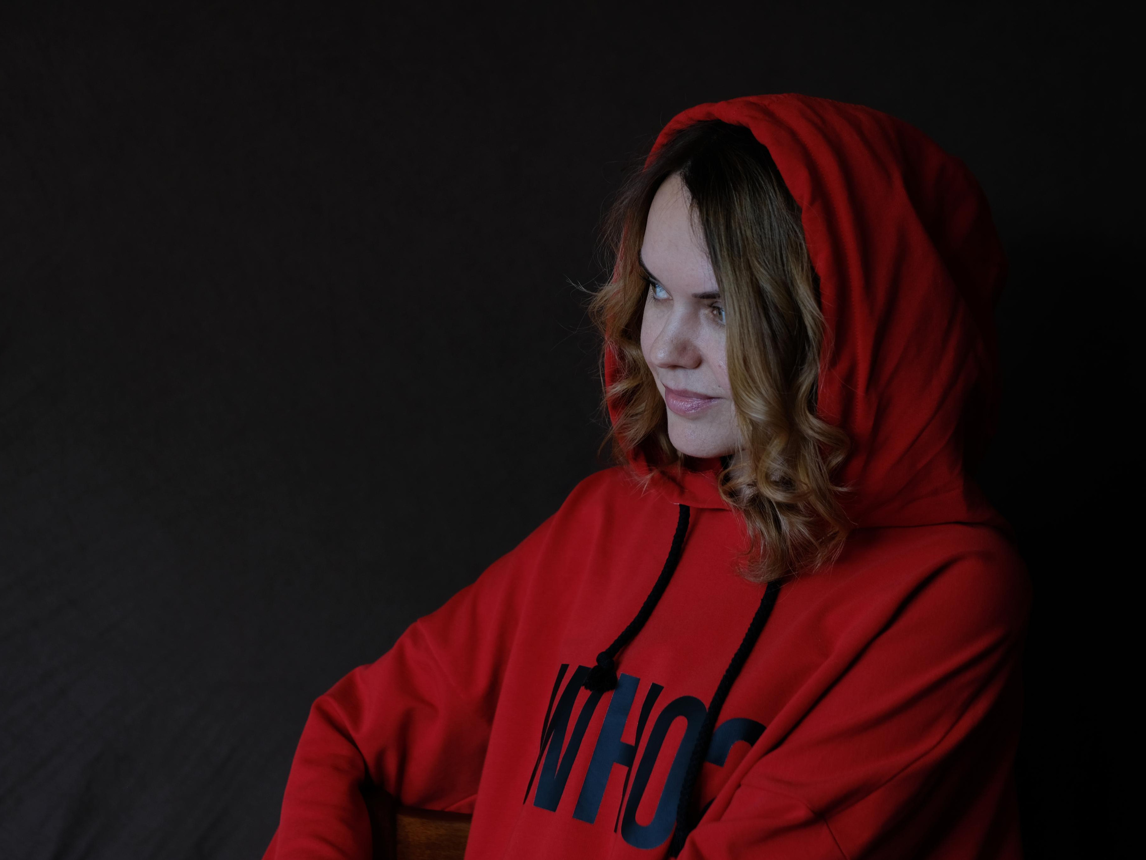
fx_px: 3013
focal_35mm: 91
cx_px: 577
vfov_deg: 16.2
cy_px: 430
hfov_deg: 21.5
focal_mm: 56
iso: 200
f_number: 2.2
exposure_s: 1/180
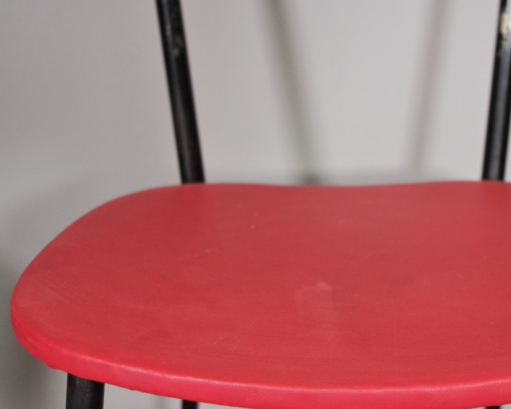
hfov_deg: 26.9
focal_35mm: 70
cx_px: 353
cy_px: 205
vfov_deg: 21.9
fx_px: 1059
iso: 800
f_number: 4
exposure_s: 1/60
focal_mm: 32.5
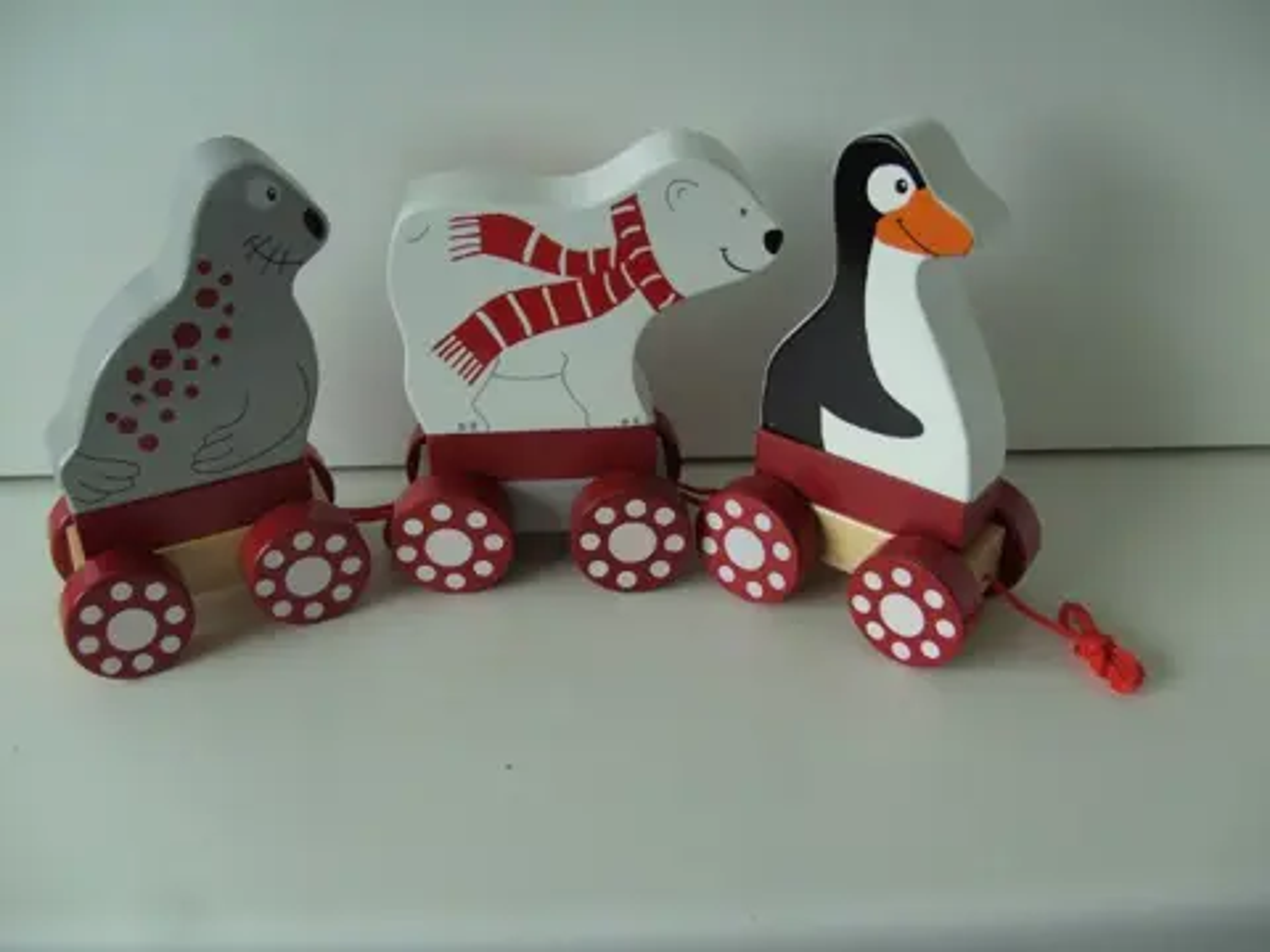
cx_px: 635
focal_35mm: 37
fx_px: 1357
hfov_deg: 50.1
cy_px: 476
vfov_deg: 38.7
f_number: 2.8
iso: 100
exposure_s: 1/55
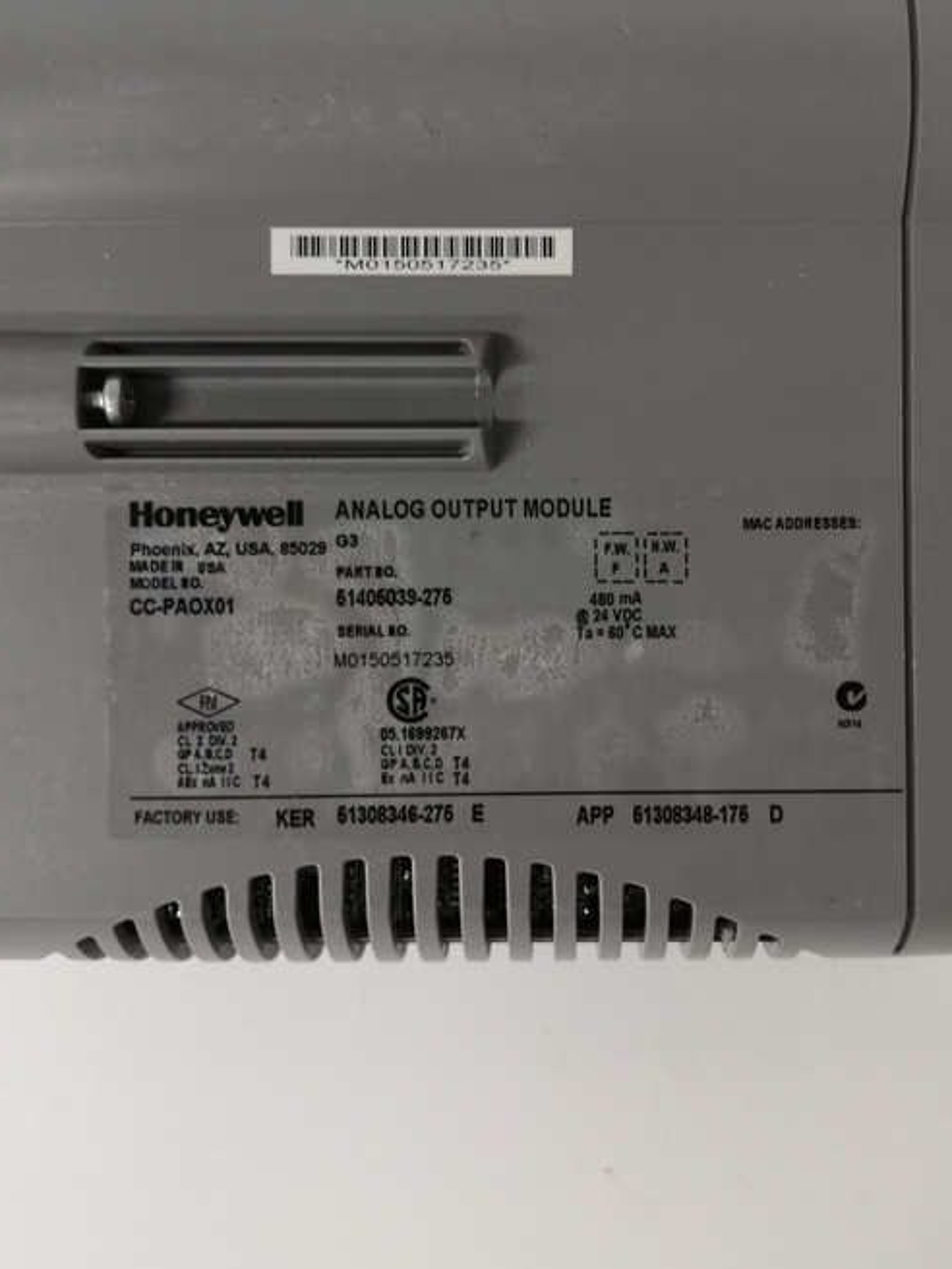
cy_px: 524
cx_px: 528
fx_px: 1430
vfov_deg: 47.7
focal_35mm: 39
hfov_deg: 36.8
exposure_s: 1/50
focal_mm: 3.95
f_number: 1.8
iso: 320
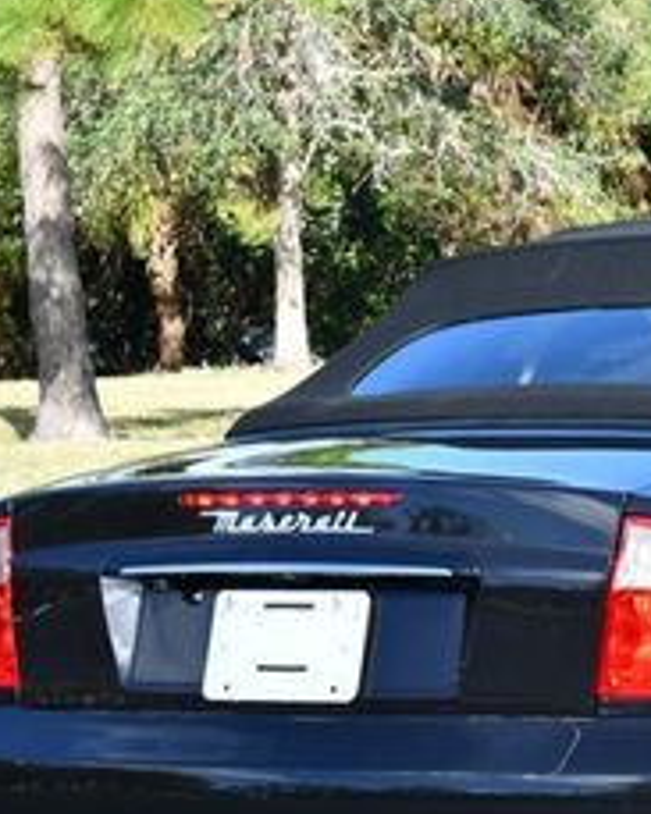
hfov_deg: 6.9
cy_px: 508
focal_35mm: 221
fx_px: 5326
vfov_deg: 8.7
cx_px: 864
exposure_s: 1/250
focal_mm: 42
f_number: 8
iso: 200
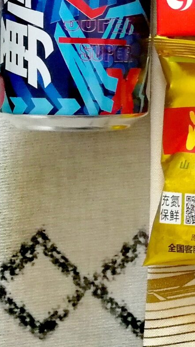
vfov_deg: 22.1
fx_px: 873
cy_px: 65
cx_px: 470
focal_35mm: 95
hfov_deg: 10.8
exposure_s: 1/50
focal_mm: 3.95
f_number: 2.2
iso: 200
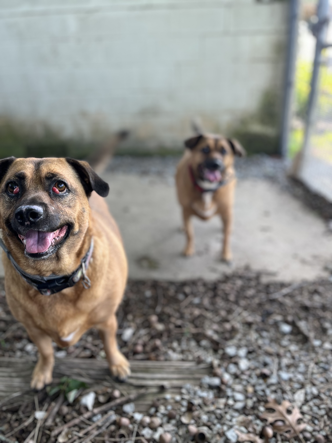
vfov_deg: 67.3
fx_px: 332
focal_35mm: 26
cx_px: 166
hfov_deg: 53.1
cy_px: 222
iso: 50
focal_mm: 5.1
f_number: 1.6
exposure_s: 1/173
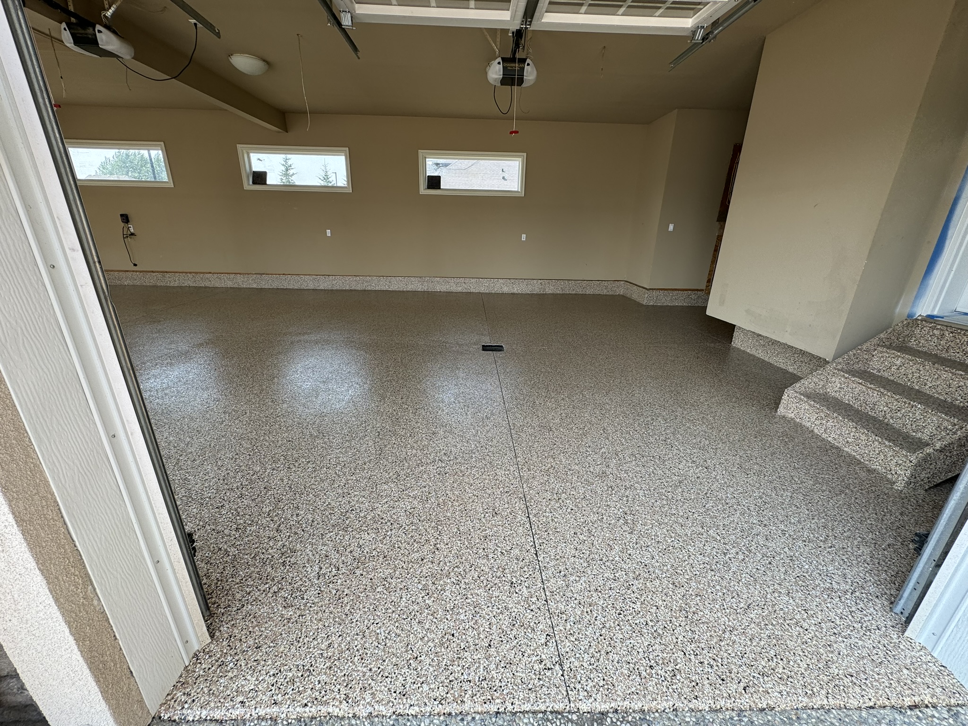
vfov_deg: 85.7
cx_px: 484
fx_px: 391
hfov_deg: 102.1
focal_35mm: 14
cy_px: 363
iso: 40
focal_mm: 2.22
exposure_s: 1/200
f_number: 2.2
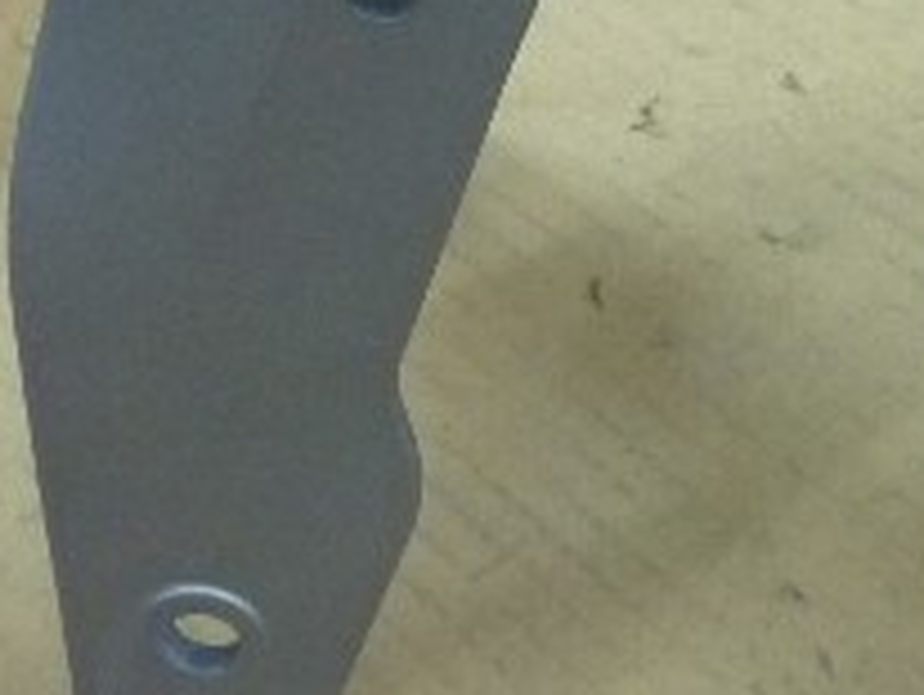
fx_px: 3421
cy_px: -220
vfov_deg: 11.3
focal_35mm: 128
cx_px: 623
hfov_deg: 15.4
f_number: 2.8
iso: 400
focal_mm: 5.5
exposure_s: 1/13
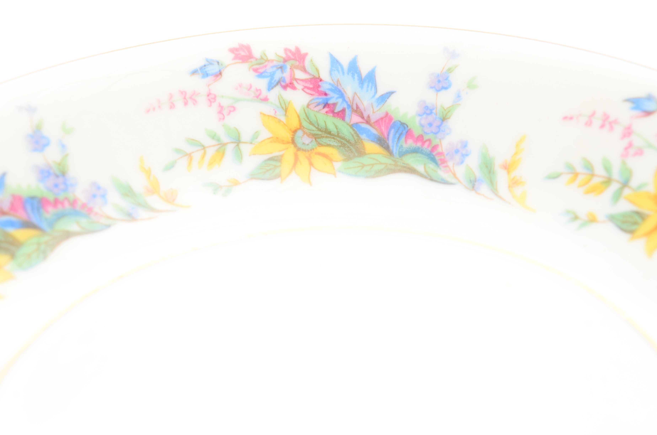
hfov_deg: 24.7
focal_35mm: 82
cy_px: 218
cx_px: 328
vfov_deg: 16.5
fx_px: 1503
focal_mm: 55
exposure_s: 1/80
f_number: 10
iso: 250
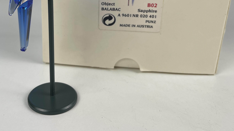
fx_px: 236
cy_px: 15
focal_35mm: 38
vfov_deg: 30.0
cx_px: 86
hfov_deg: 52.1
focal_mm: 5.1
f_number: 1.6
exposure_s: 1/258
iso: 32
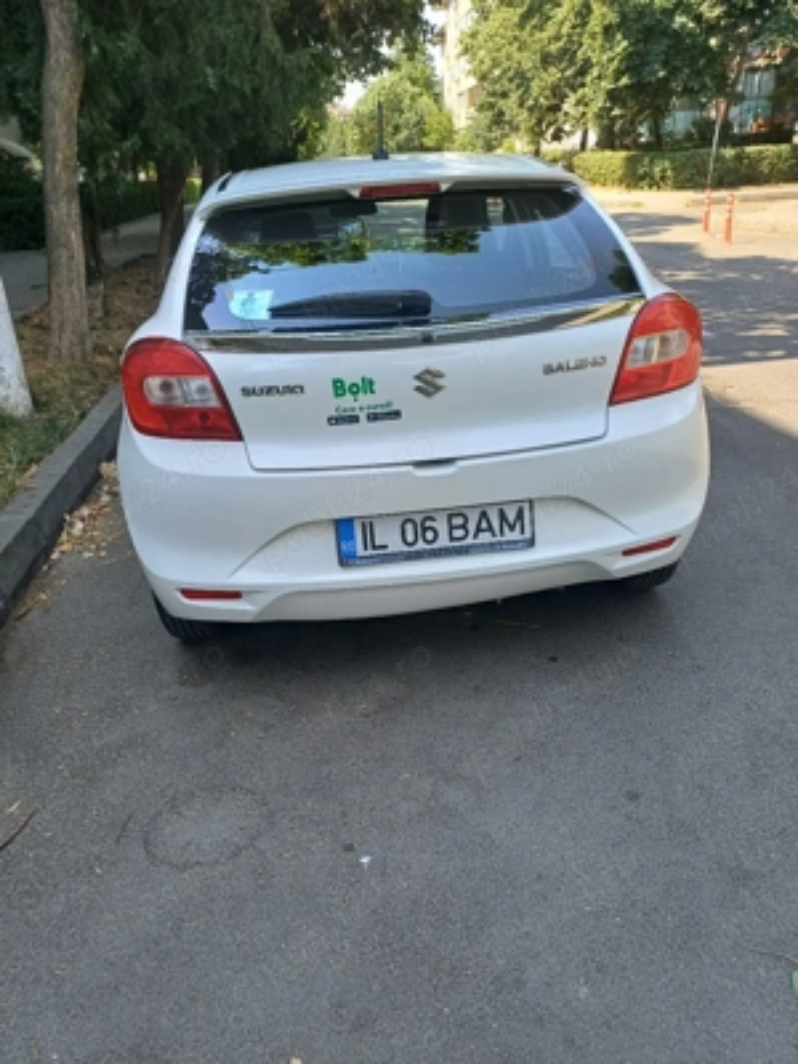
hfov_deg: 54.9
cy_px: 532
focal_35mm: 25
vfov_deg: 69.4
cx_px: 399
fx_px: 768
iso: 50
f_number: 1.8
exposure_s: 1/238
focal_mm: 4.65
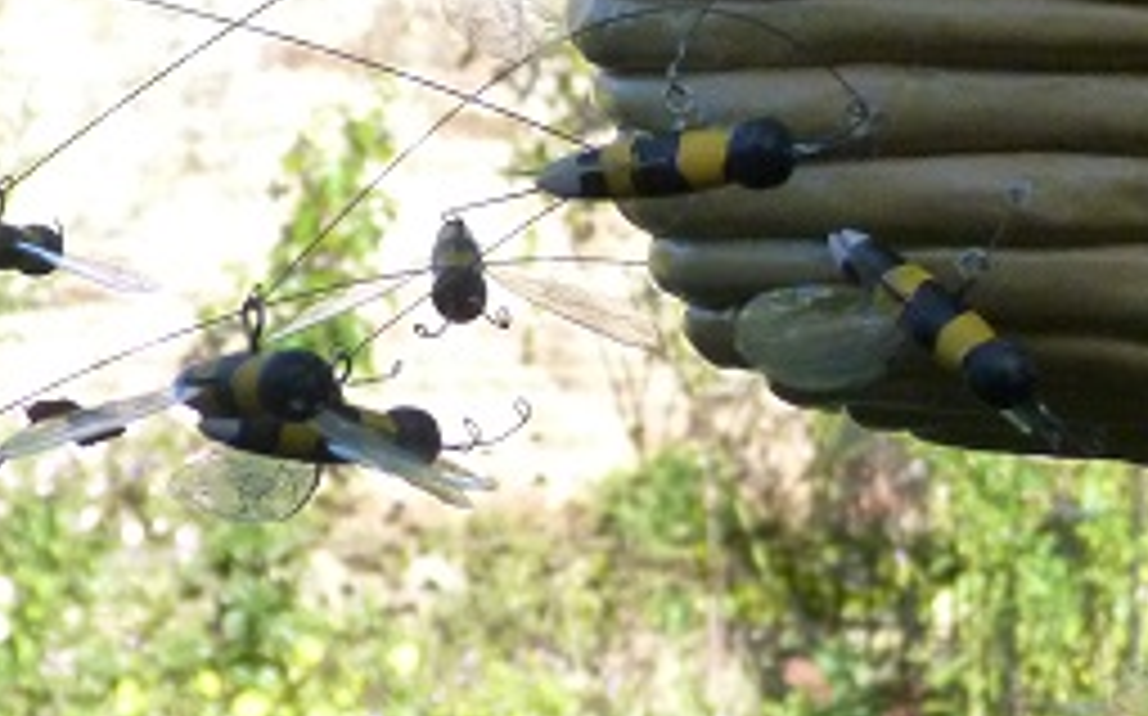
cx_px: 977
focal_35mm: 363
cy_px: -54
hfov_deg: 5.8
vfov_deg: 3.6
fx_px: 11350
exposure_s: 1/250
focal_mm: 19.7
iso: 320
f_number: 4
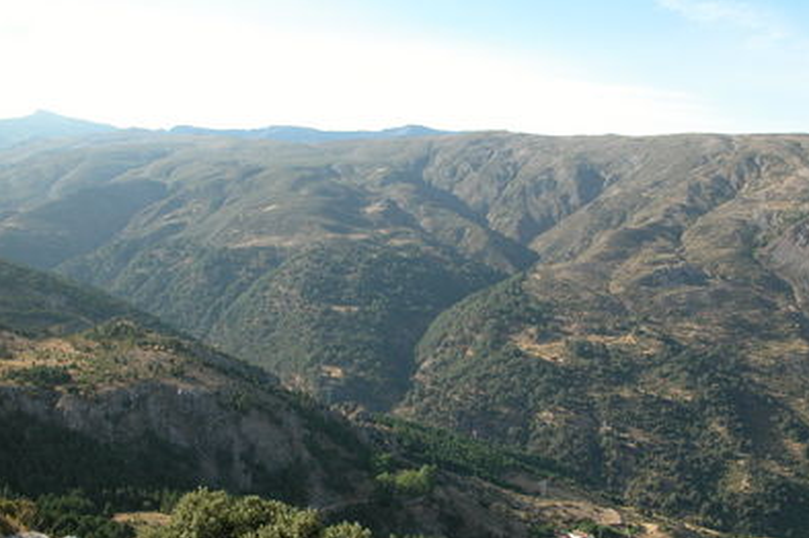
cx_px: 407
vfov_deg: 35.9
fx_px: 831
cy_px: 292
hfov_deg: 51.9
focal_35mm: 37
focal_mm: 9
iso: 100
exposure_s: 1/190
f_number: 5.6
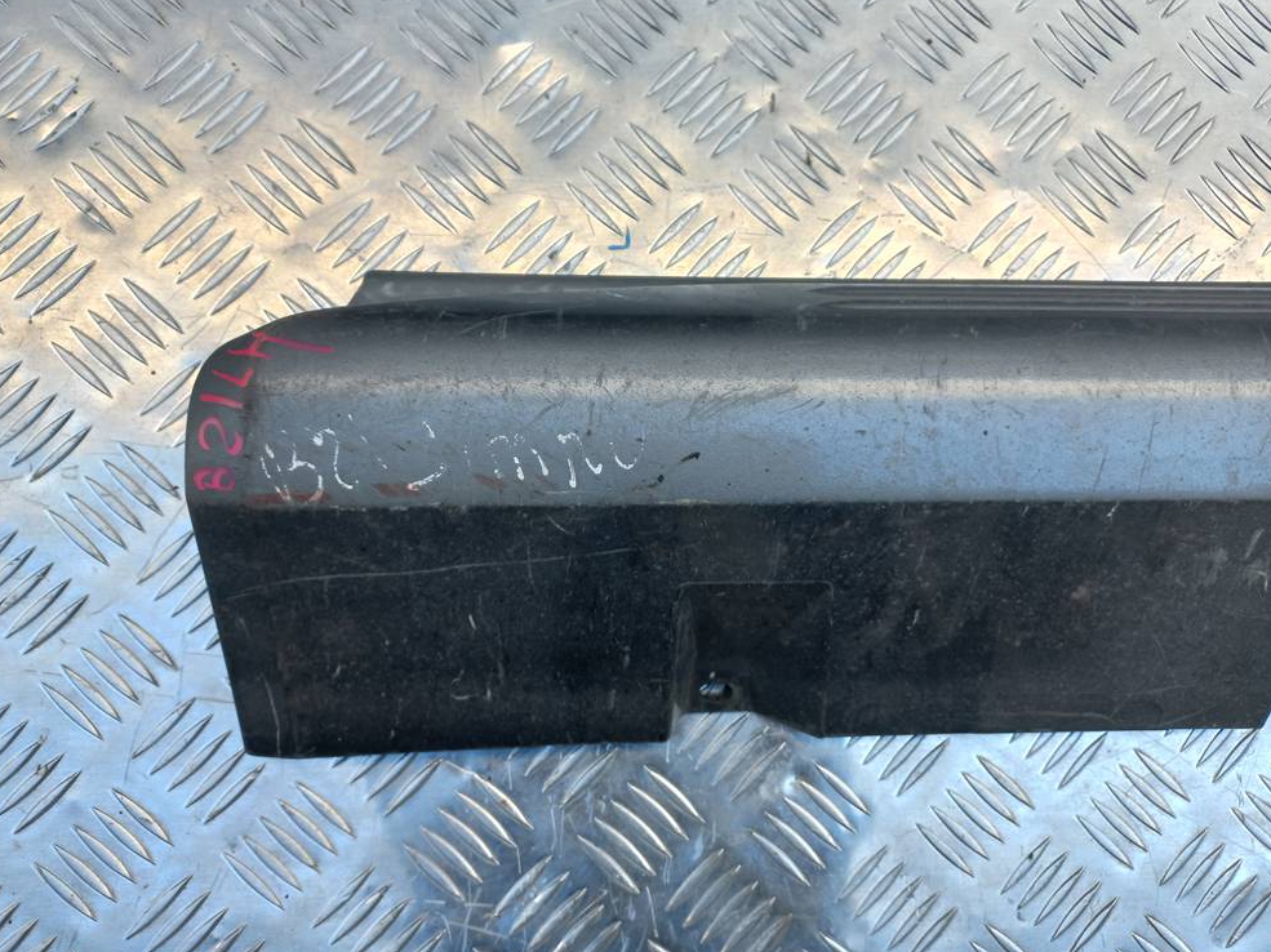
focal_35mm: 26
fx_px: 954
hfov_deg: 67.3
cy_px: 484
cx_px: 648
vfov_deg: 53.0
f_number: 1.8
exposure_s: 1/100
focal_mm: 4.6
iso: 32
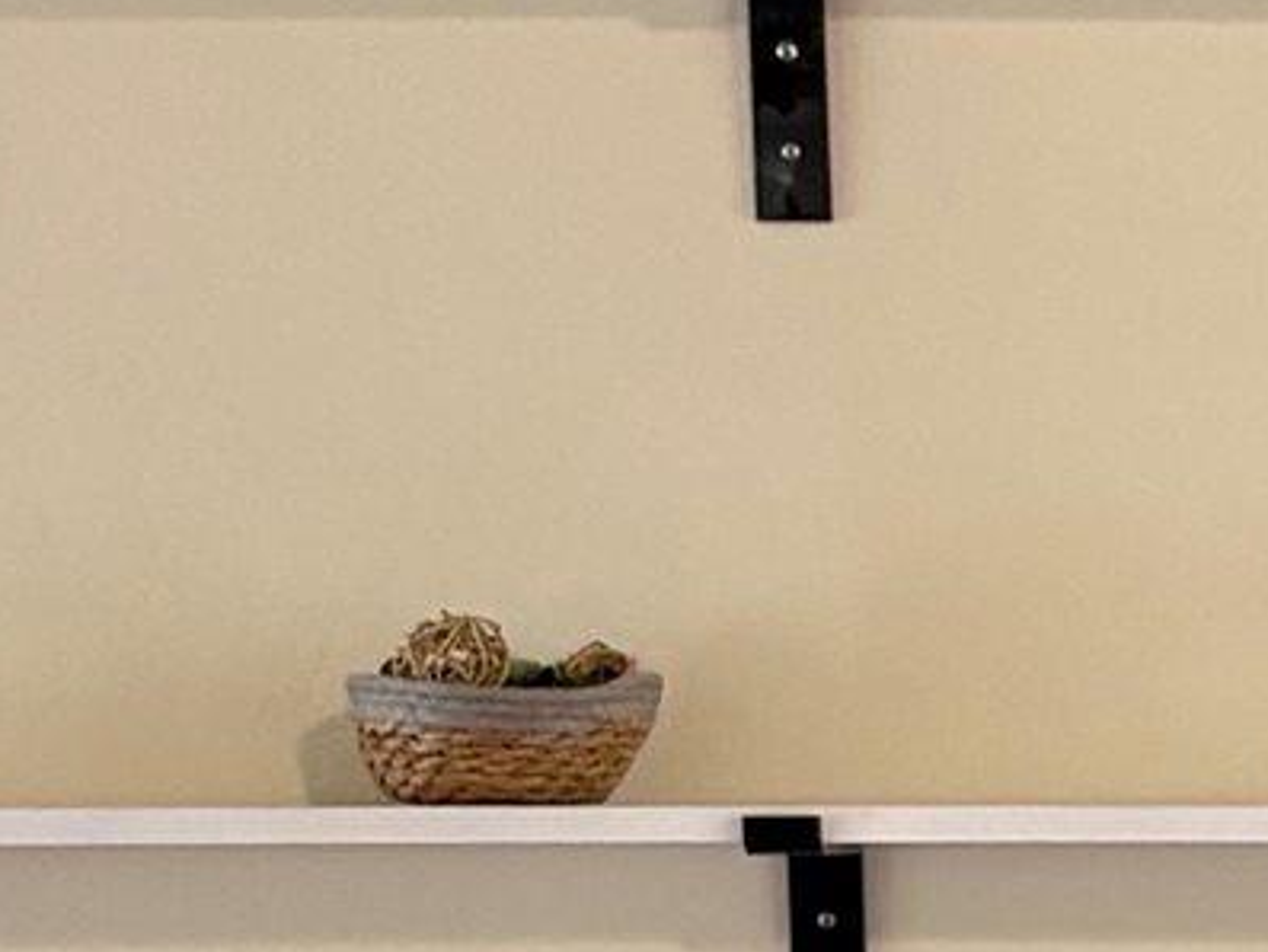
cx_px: 2520
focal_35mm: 201
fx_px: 7365
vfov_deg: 7.3
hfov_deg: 9.2
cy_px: 1444
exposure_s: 1/60
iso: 160
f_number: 1.6
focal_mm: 5.96
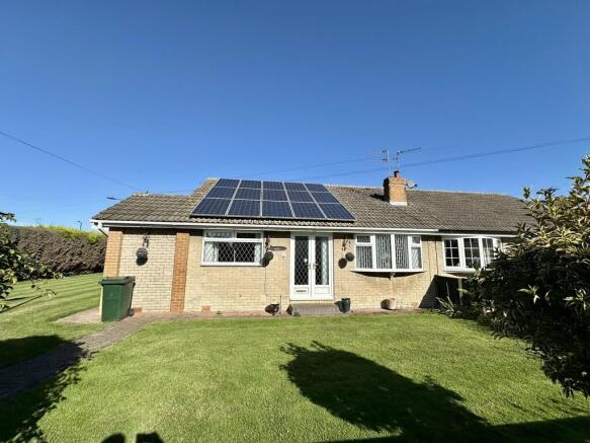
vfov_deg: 85.7
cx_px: 295
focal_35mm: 14
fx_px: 239
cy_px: 222
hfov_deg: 102.1
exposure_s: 1/3300
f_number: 2.2
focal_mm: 2.22
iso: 50
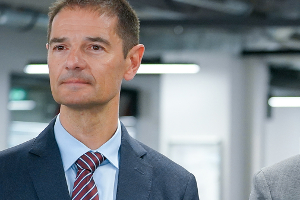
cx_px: 354
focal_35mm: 208
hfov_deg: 9.8
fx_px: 1734
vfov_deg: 6.6
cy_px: 249
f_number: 3.2
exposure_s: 1/320
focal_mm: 70
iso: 2000
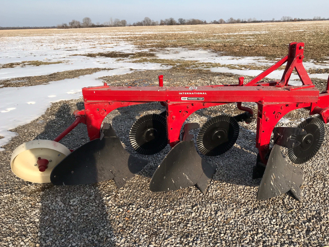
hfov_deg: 60.0
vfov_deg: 46.8
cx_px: 169
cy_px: 126
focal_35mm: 30
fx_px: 285
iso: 20
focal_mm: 3.99
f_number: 1.8
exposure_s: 1/1808
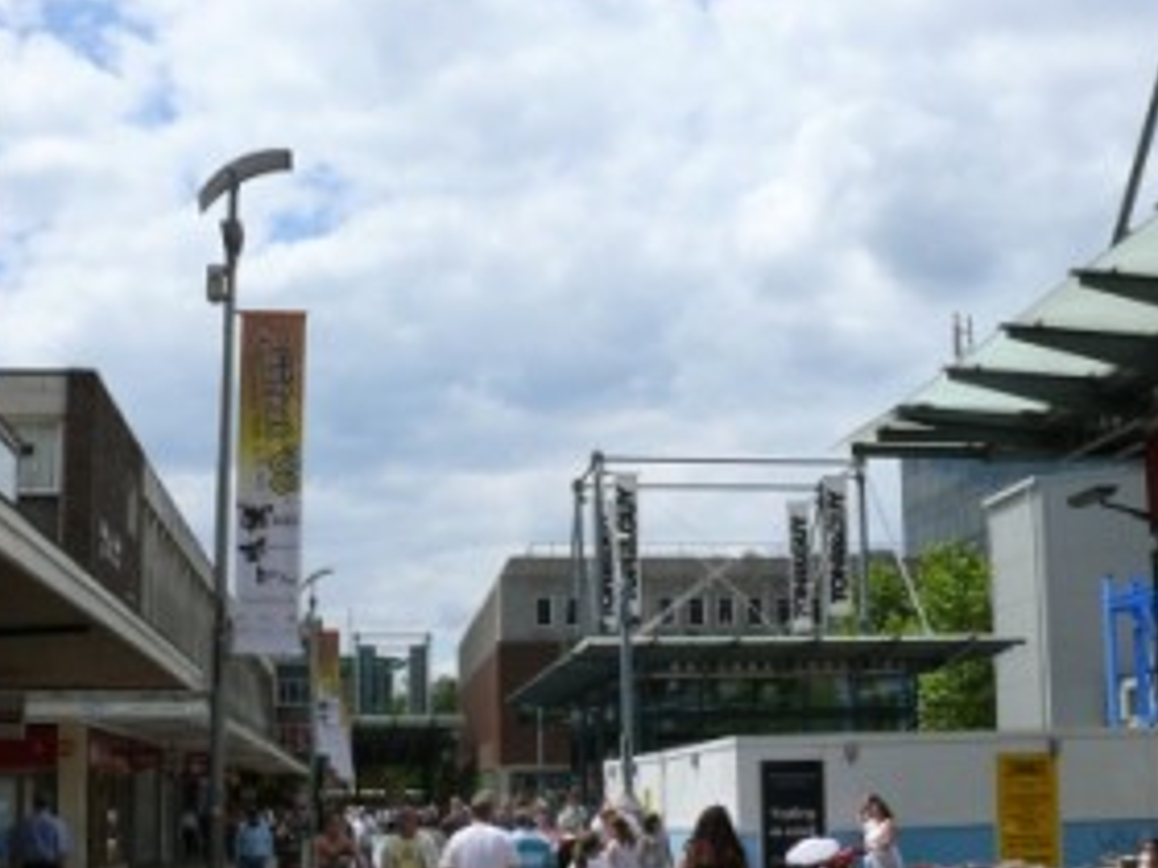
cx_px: 637
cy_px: 599
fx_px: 1673
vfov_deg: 28.9
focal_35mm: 50
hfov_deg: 38.1
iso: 100
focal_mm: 7.4
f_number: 8
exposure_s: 1/400
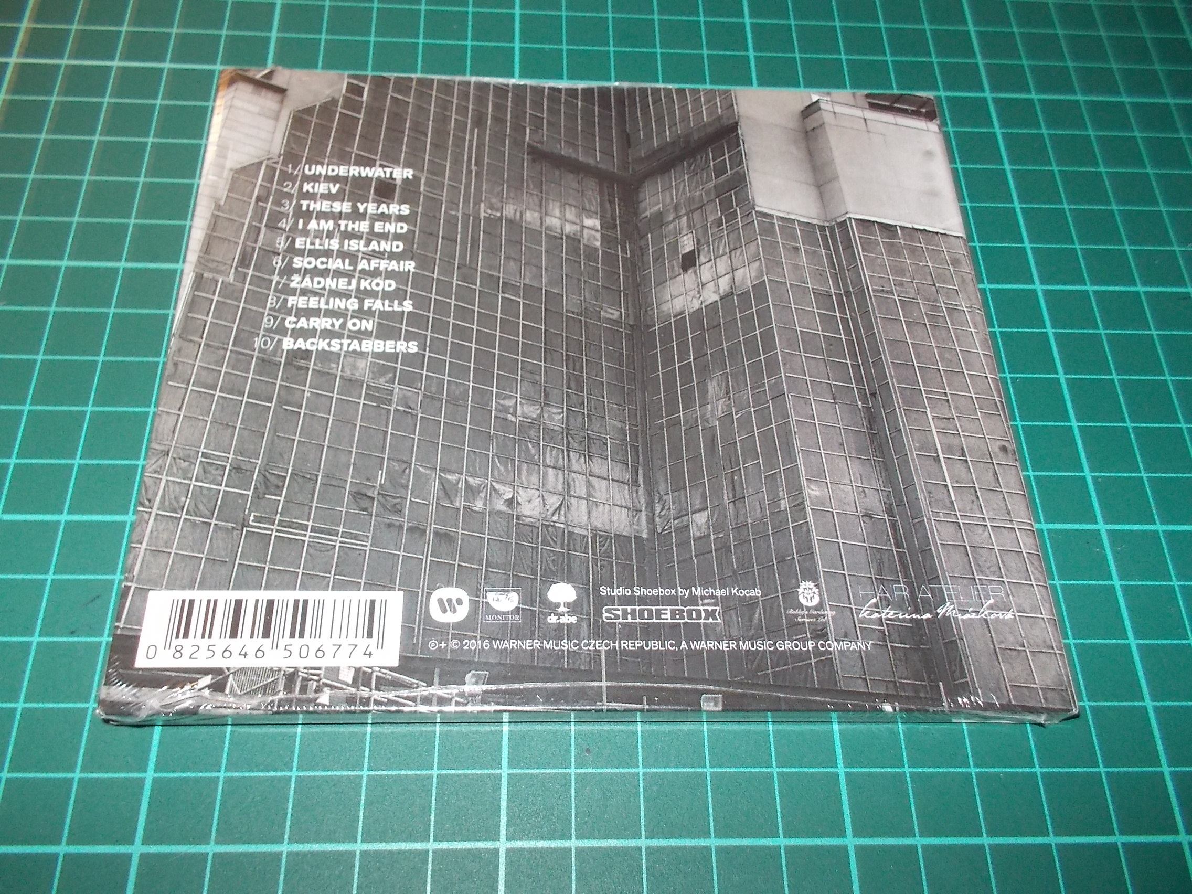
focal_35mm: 29
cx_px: 596
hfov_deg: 61.7
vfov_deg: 48.2
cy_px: 447
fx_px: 999
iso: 200
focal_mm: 4.1
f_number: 3.3
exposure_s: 1/30
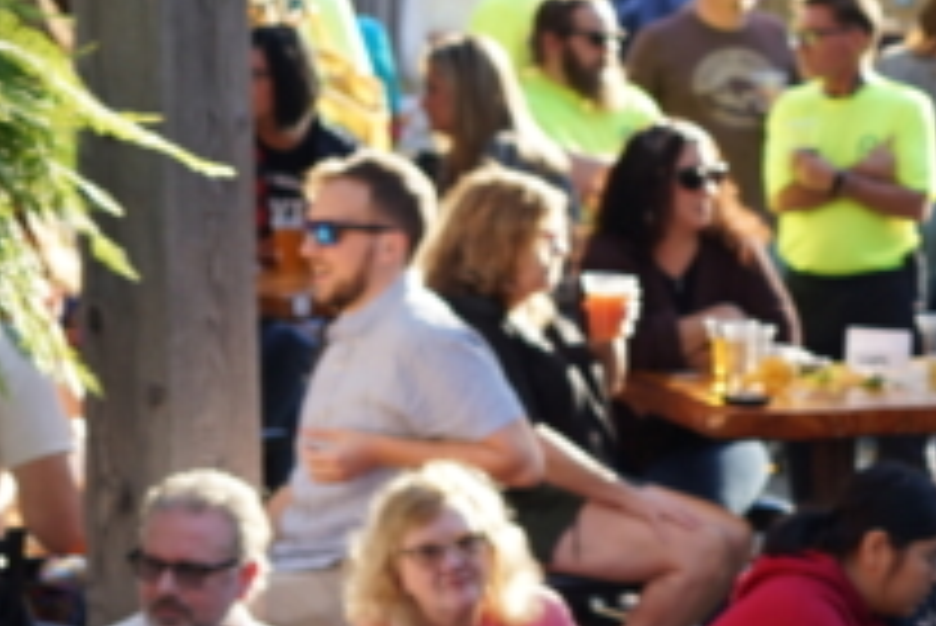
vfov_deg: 5.5
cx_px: 2052
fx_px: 6452
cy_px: 565
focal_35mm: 248
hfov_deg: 7.8
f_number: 4
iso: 100
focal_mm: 50
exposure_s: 1/60
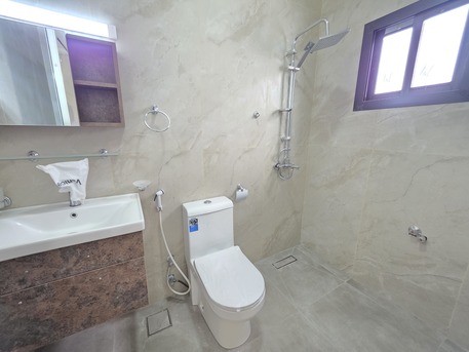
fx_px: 176
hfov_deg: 106.2
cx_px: 234
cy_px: 176
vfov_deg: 89.9
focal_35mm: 13
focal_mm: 2.2
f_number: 1.9
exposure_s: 1/60
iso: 160
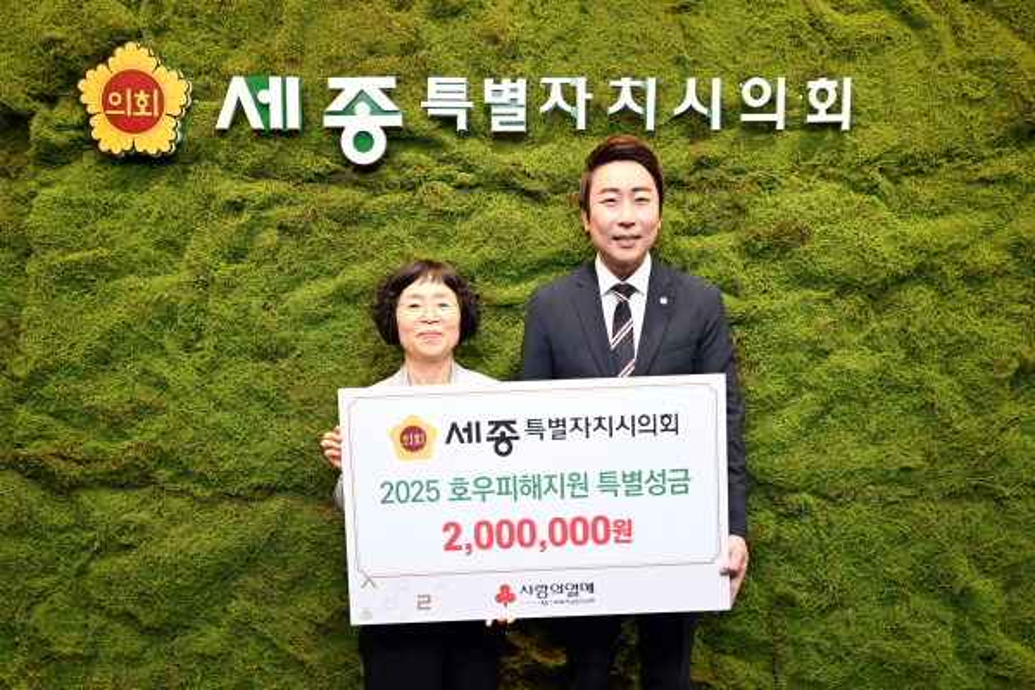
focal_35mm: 24
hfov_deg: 74.9
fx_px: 676
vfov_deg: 54.1
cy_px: 345
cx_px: 518
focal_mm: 23.5
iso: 5000
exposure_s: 1/160
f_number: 7.1
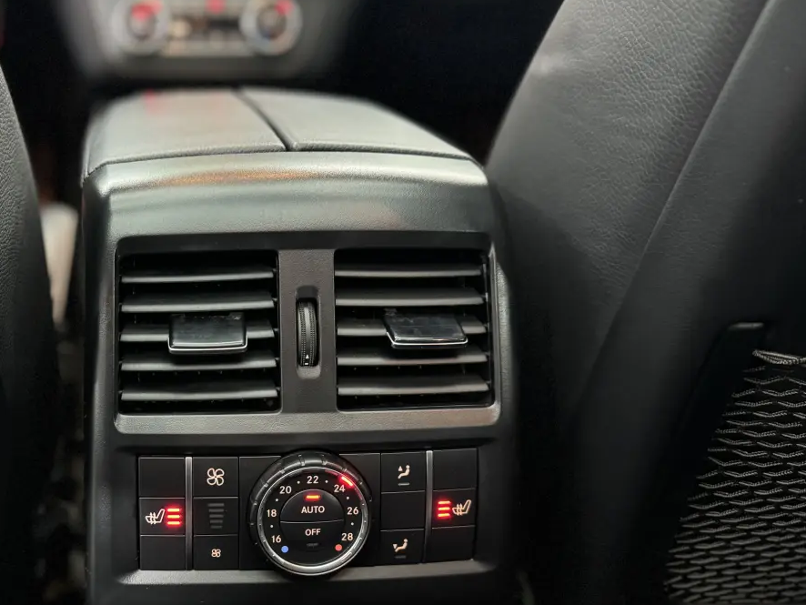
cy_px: 338
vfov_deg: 36.8
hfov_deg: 46.4
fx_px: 908
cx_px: 216
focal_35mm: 39
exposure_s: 1/33
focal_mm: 6.76
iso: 1000
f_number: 1.78
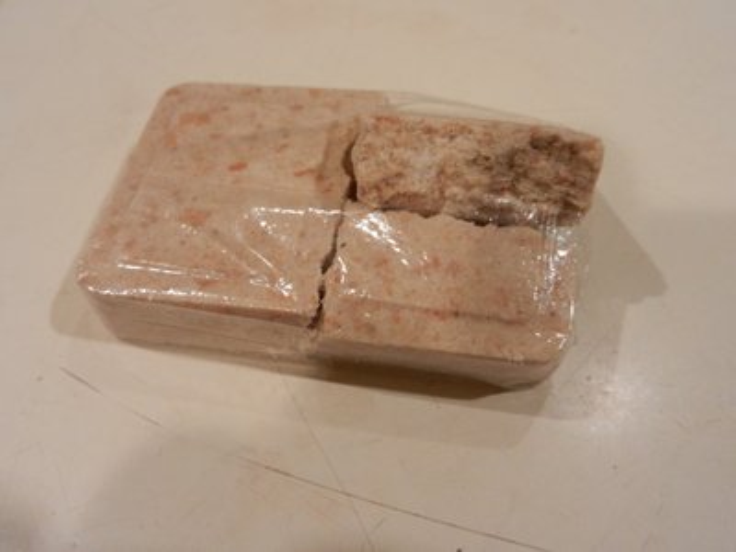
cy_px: 276
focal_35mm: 33
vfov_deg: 42.9
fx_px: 702
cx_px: 368
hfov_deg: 55.4
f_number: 3.8
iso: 400
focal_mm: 5.9
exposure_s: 1/25
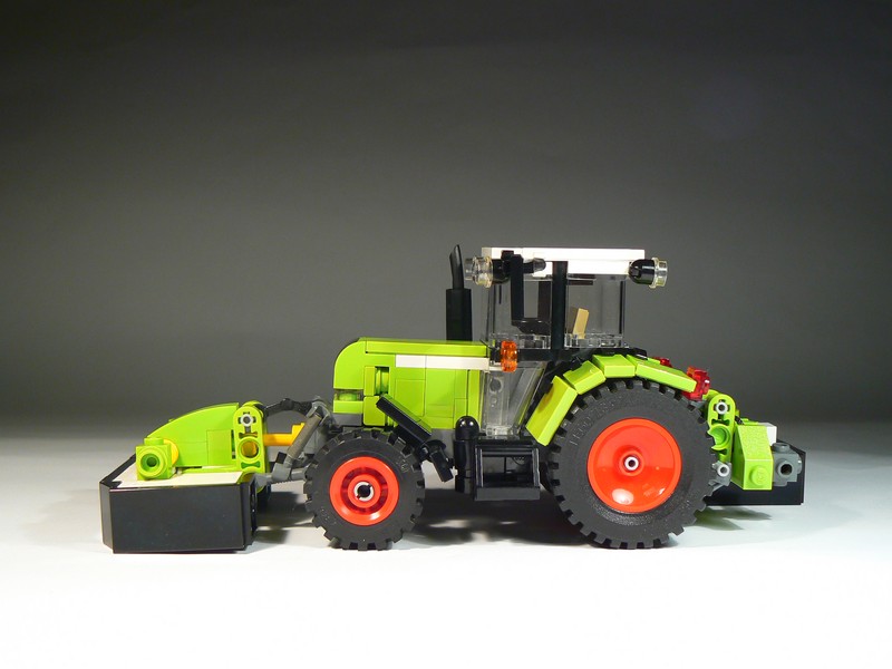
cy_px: 334
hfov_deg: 40.4
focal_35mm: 47
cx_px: 446
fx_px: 1211
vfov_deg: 30.9
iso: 80
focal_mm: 7.9
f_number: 2.8
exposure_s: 1/15
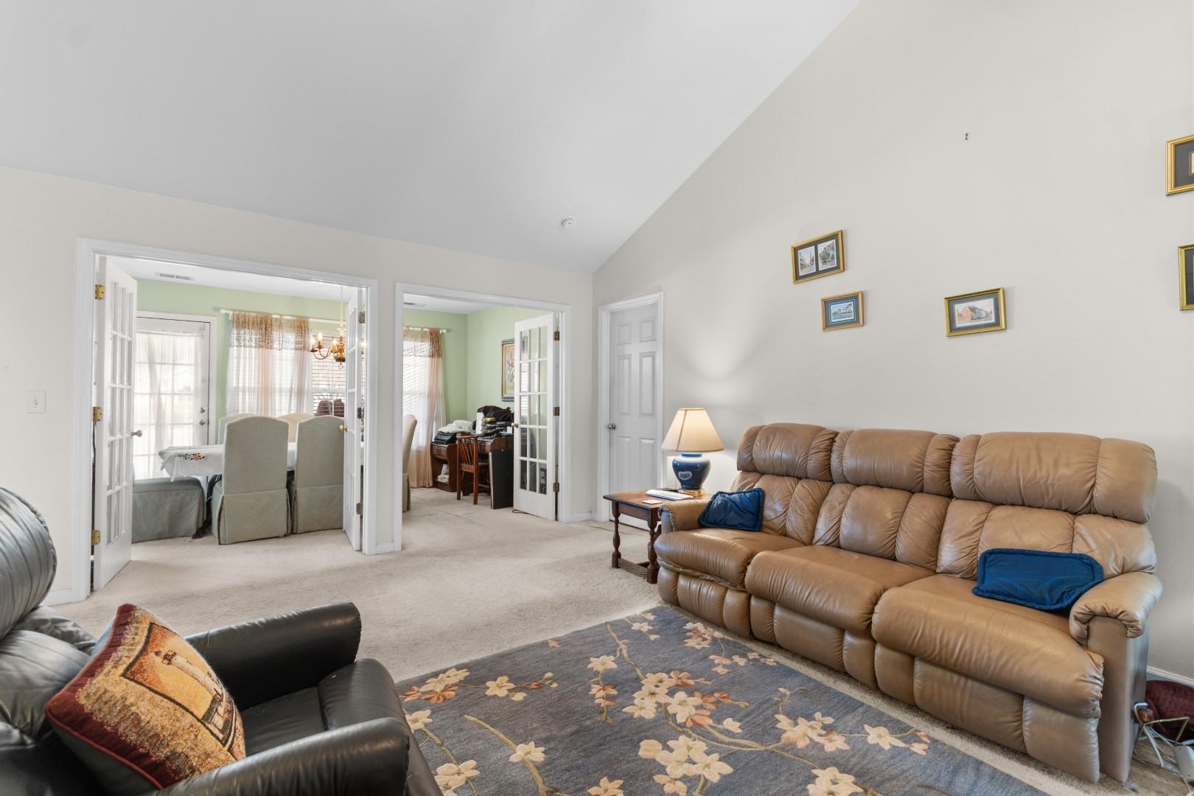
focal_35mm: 15
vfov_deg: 77.3
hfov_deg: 100.4
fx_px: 497
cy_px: 398
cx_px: 597
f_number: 4.5
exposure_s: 1/2
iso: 100
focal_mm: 10
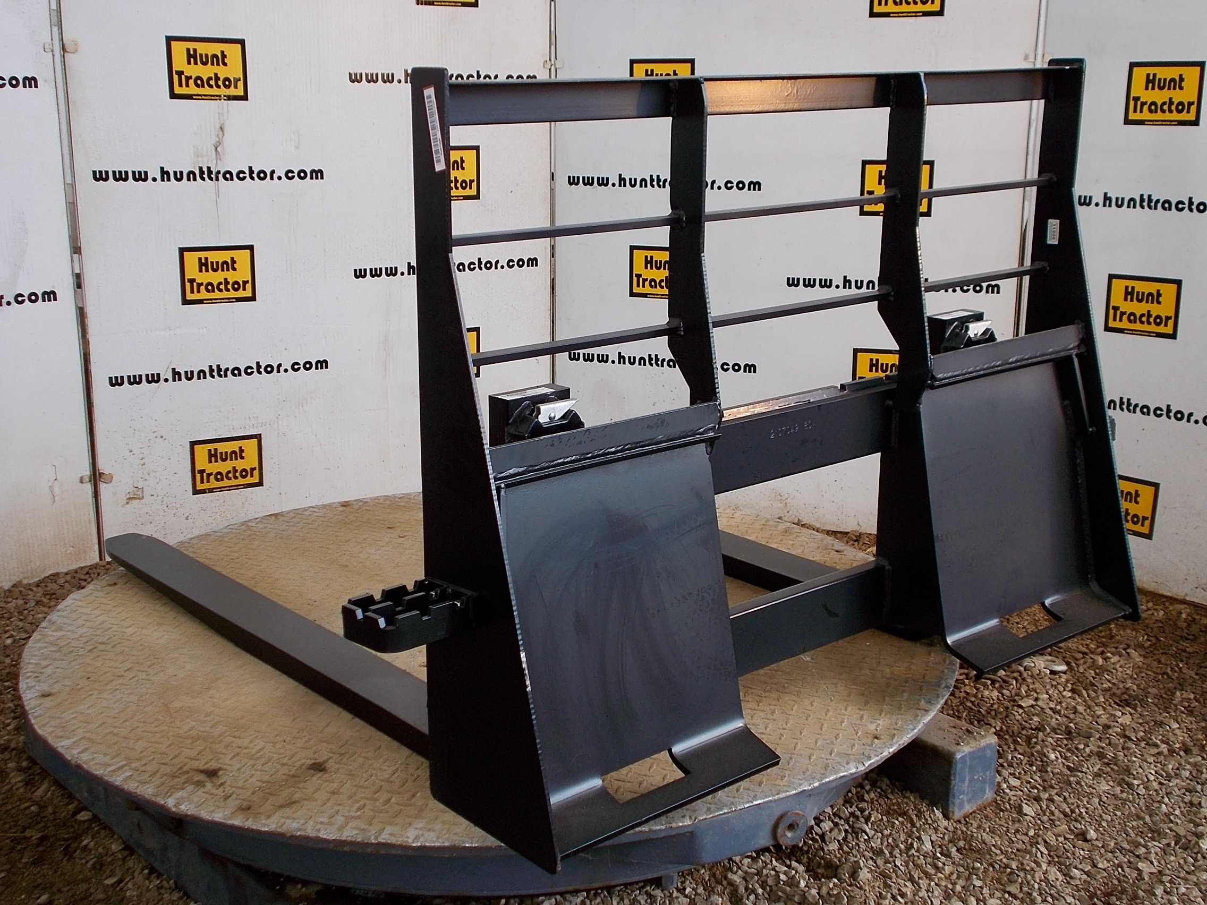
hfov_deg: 42.9
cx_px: 604
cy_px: 452
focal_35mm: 44
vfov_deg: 32.9
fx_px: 1534
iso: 80
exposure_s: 1/40
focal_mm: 7.9
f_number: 4.2
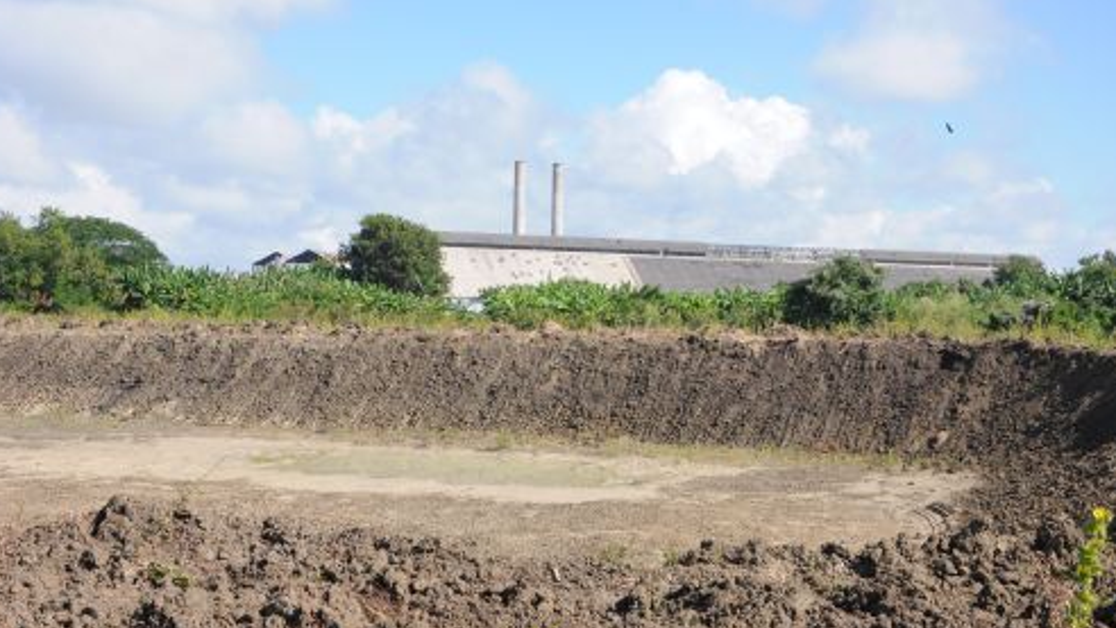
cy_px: 297
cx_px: 556
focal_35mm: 51
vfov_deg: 23.5
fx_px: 1510
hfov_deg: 40.6
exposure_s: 1/1250
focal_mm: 32
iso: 640
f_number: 8
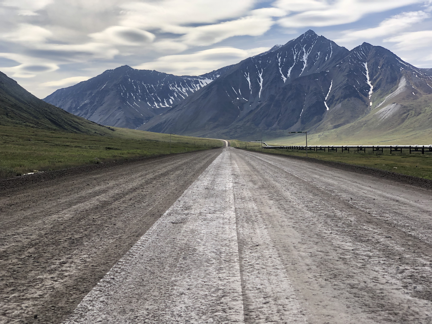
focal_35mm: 52
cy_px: 162
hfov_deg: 36.8
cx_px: 216
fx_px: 649
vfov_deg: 28.0
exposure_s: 1/867
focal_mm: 6
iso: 16
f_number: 2.4
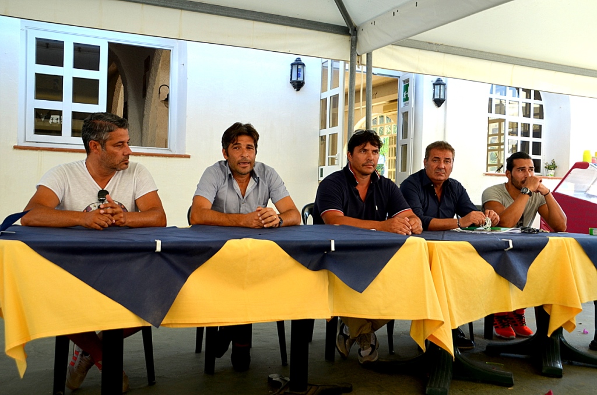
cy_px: 198
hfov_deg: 55.2
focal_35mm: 34
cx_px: 298
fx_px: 571
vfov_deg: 38.2
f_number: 5.6
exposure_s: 1/125
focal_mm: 23
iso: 200
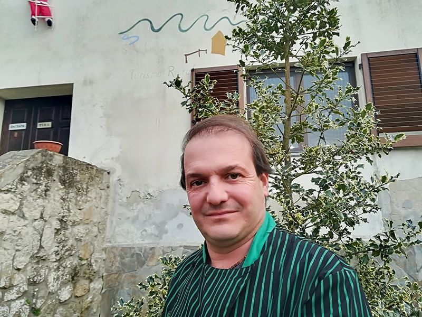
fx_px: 317
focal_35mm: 26
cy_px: 158
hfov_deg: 67.3
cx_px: 211
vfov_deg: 53.1
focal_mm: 3.83
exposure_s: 1/33.3
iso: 125
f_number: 2.2
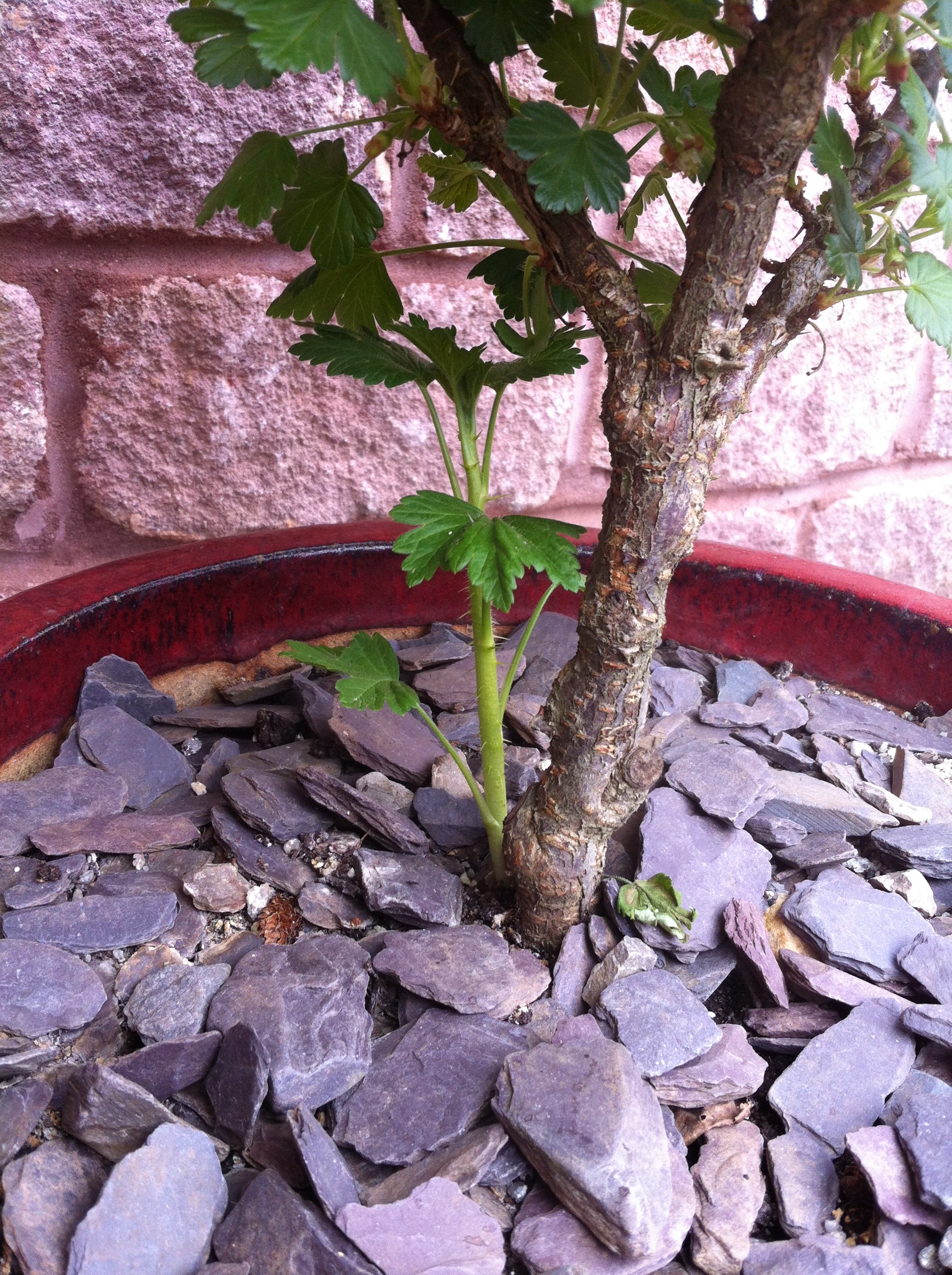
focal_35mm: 35
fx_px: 1287
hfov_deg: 40.6
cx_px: 476
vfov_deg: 52.7
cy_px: 638
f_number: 2.8
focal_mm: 3.85
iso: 80
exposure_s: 1/60
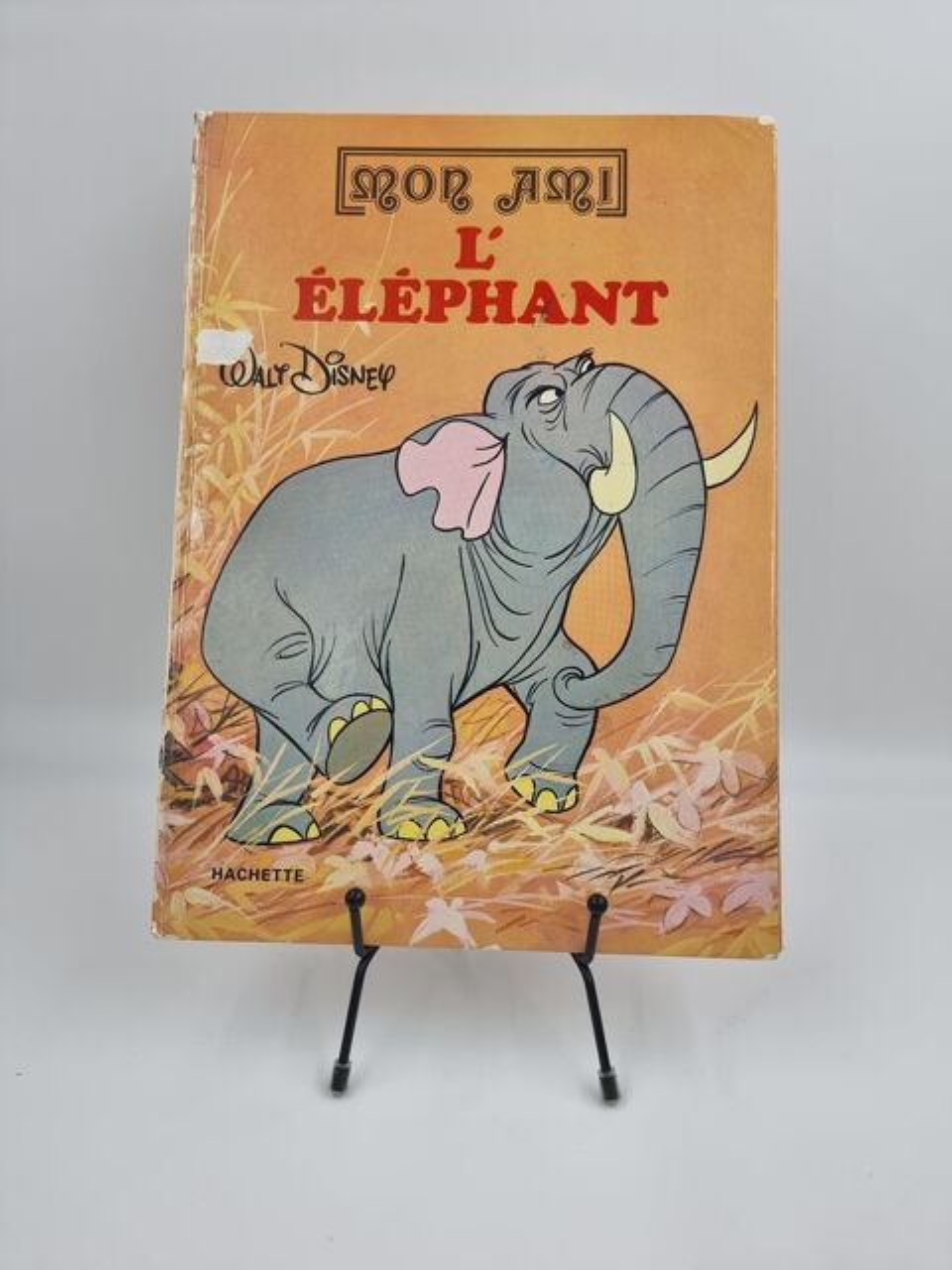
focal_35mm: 24
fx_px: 880
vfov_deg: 71.6
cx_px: 476
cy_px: 635
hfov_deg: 56.8
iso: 50
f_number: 1.8
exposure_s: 1/120
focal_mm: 6.7
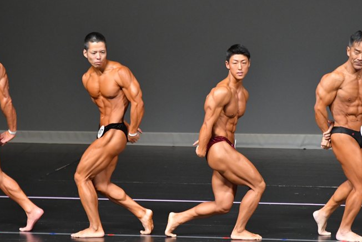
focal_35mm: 410
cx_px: 202
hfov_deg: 5.0
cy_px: 141
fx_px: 4123
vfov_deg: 3.4
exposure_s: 1/400
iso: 5000
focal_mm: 230
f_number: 5.6
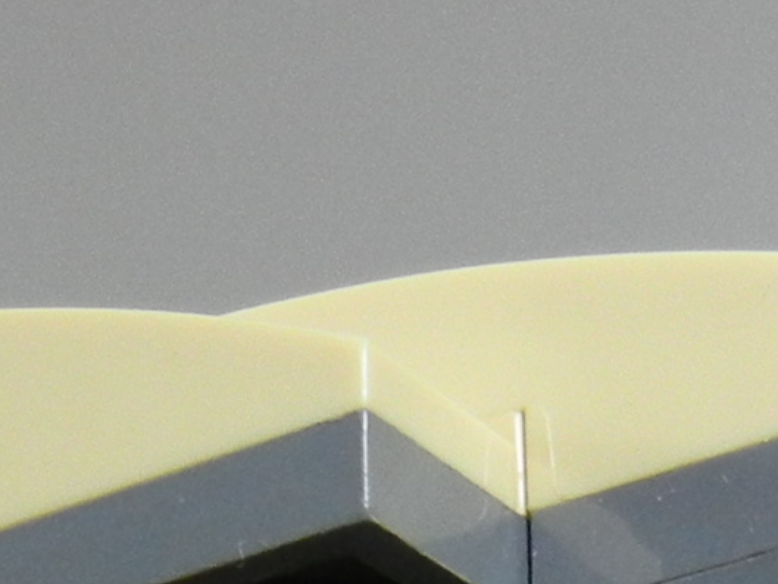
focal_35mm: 185
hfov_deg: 10.6
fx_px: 4159
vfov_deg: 7.5
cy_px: 1406
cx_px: 51
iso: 400
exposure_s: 1/70.3
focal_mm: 5.4
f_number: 3.5
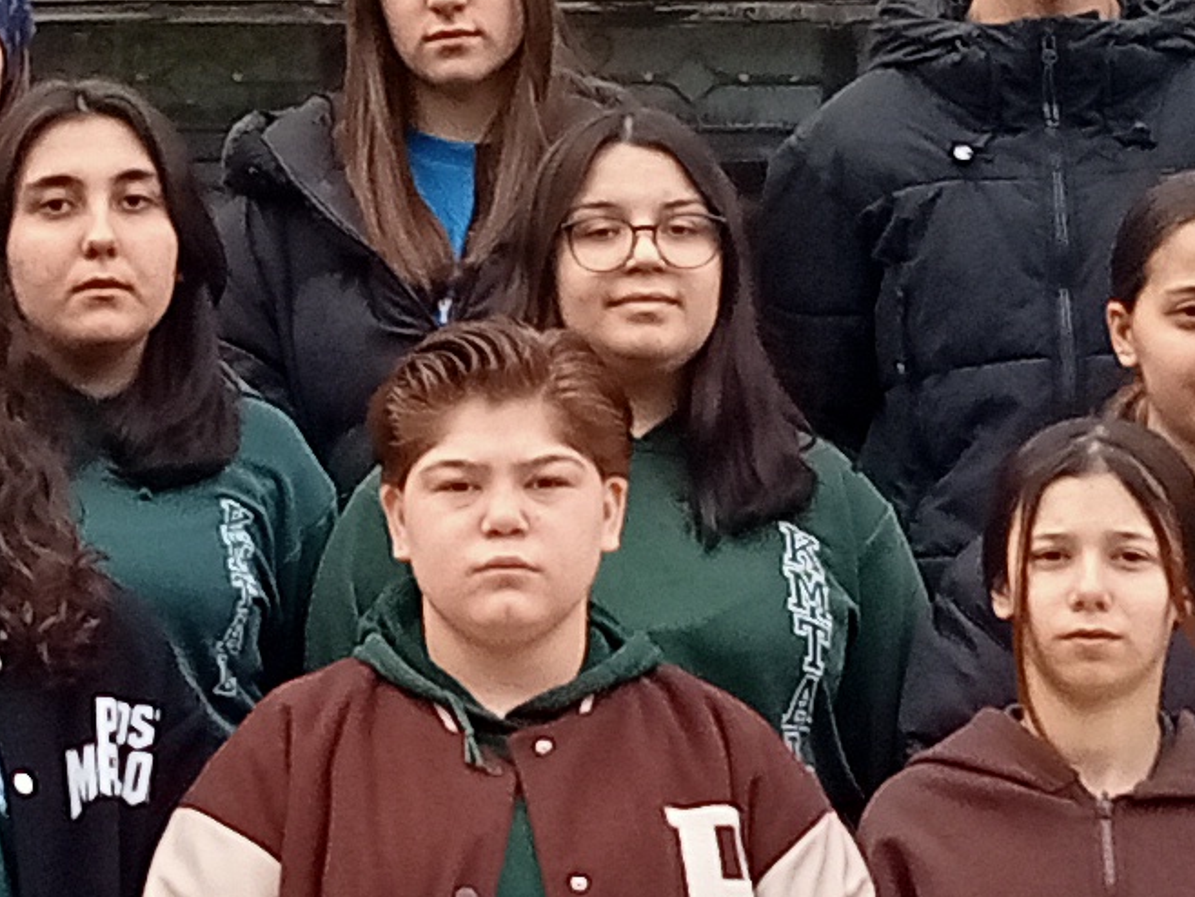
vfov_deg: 8.4
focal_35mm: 177
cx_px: 127
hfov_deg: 11.1
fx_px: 6113
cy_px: 429
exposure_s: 1/219
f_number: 2.2
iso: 101
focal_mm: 3.46
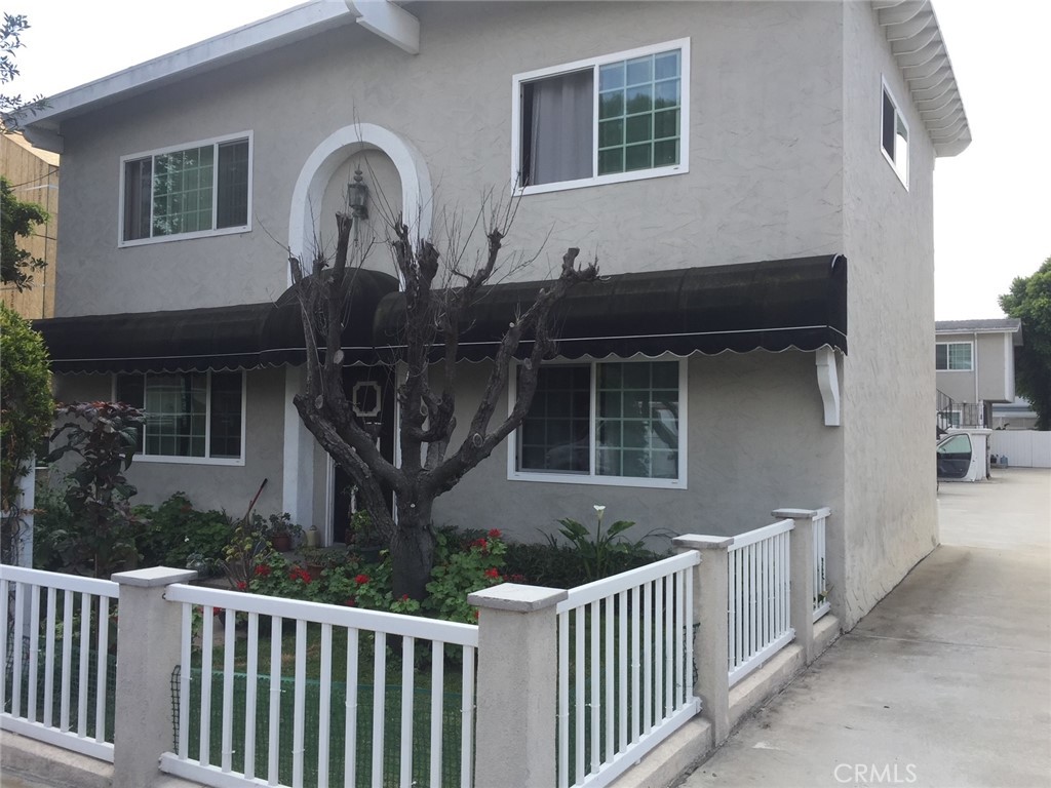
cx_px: 526
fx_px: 880
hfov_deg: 61.7
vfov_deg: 48.2
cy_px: 394
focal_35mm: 29
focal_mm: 4.15
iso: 32
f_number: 2.2
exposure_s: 1/599
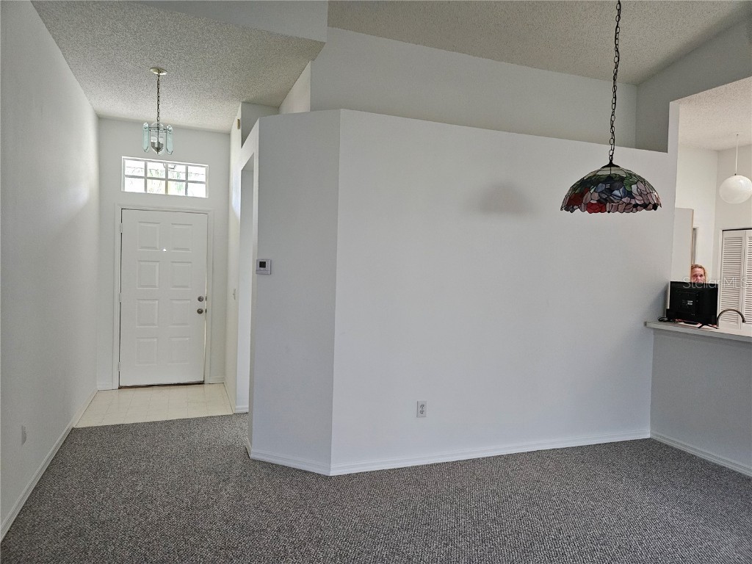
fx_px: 500
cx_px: 376
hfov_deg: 73.9
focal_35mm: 23
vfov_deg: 58.9
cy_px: 282
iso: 640
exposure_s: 1/60
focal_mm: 5.4
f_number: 1.8
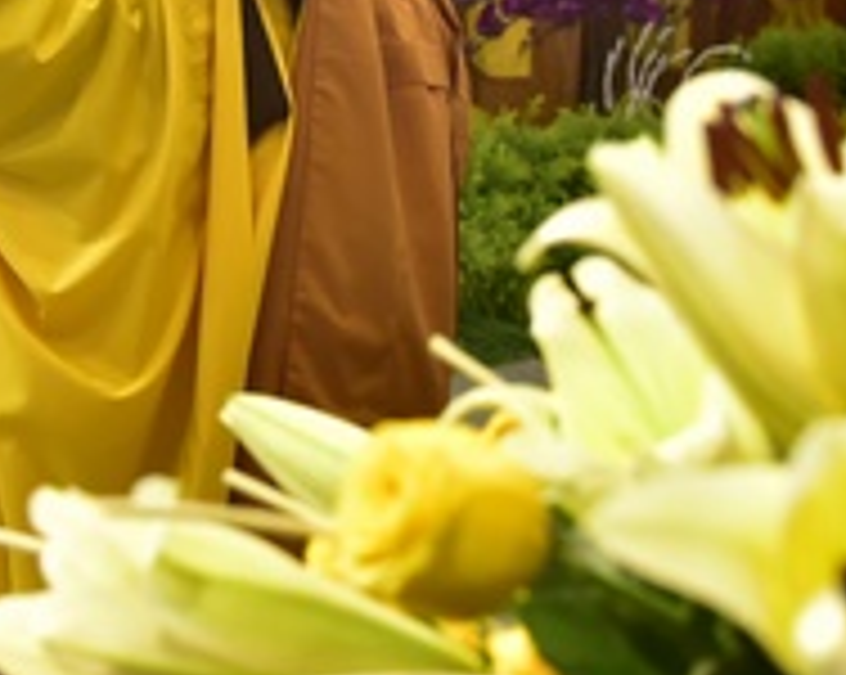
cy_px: 9
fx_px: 3577
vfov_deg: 10.7
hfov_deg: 13.2
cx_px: -94
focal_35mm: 143
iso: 1600
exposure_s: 1/50
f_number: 5.6
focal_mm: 44
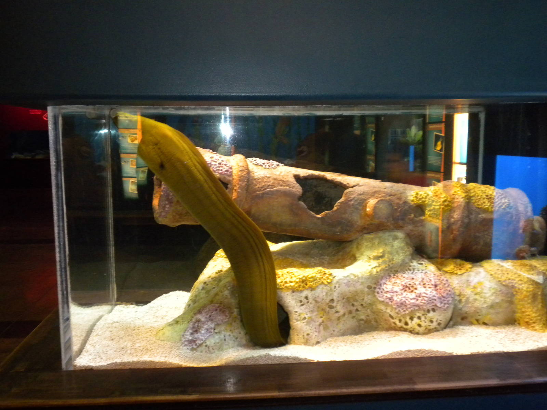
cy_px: 205
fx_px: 585
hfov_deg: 50.1
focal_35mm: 37
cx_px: 274
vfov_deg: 38.7
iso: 400
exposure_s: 1/11.4
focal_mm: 6.6
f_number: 3.5
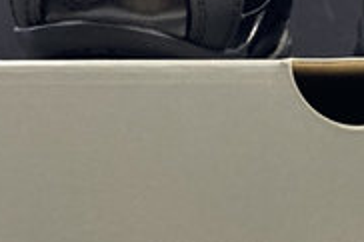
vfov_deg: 13.1
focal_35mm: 104
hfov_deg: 19.3
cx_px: 318
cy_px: 173
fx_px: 1051
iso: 125
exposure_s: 1/77
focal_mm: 4.25
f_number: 1.8
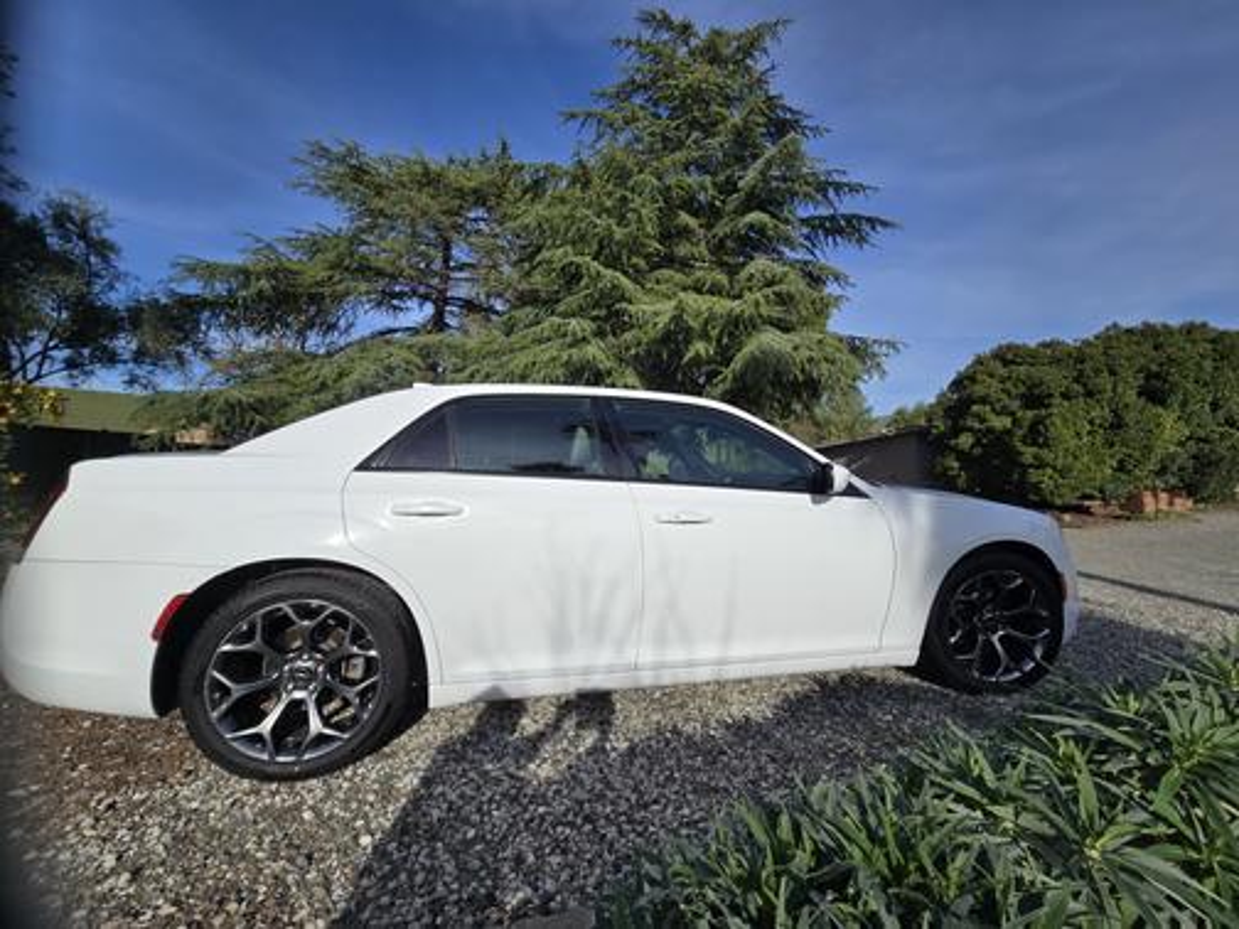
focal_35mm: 13
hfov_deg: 106.2
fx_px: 465
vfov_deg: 89.9
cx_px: 620
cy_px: 464
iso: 50
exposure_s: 1/3194
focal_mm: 2.2
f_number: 2.2
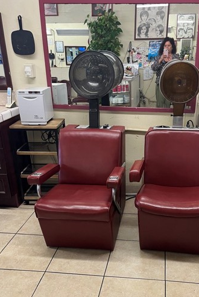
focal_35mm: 35
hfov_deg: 37.6
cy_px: 172
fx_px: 290
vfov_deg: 54.2
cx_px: 128
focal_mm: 5.1
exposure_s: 1/60
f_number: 1.6
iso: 125
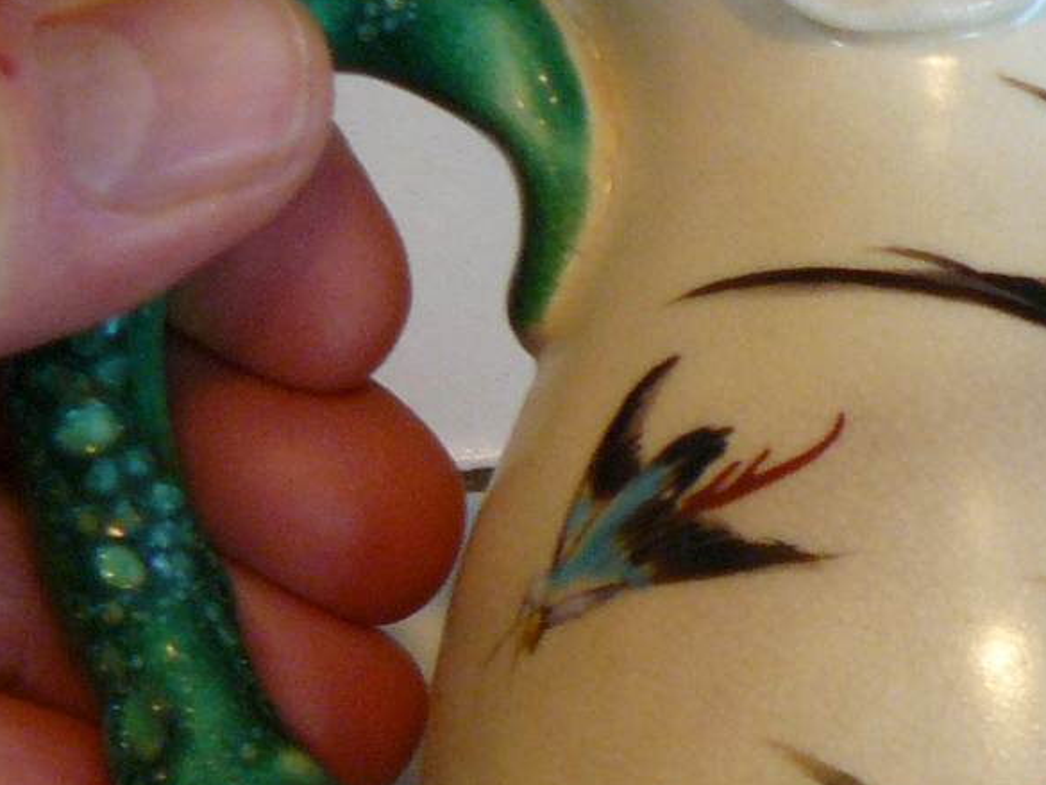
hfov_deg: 14.2
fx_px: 3808
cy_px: 719
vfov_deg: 11.7
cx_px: 1740
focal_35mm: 126
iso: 160
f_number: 2.8
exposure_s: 1/30
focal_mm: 6
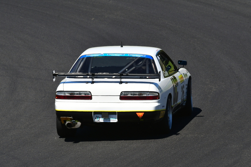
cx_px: 126
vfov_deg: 2.3
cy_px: 84
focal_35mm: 600
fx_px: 4182
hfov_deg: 3.4
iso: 500
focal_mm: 400
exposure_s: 1/640
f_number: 13
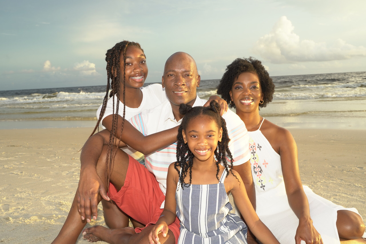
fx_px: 417
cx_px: 183
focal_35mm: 41
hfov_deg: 47.4
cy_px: 122
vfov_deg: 32.6
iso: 250
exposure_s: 1/80
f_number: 11
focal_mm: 41
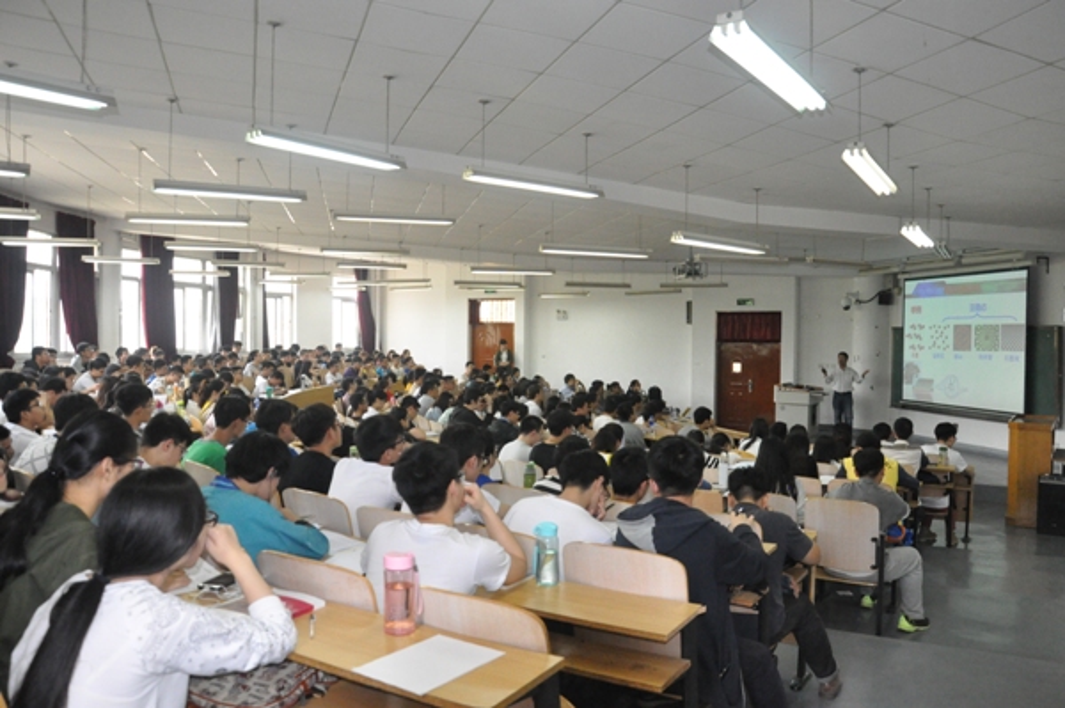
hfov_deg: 67.4
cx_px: 532
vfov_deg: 47.9
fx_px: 798
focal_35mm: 27
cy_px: 354
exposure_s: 1/160
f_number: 5.6
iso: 3200
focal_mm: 18
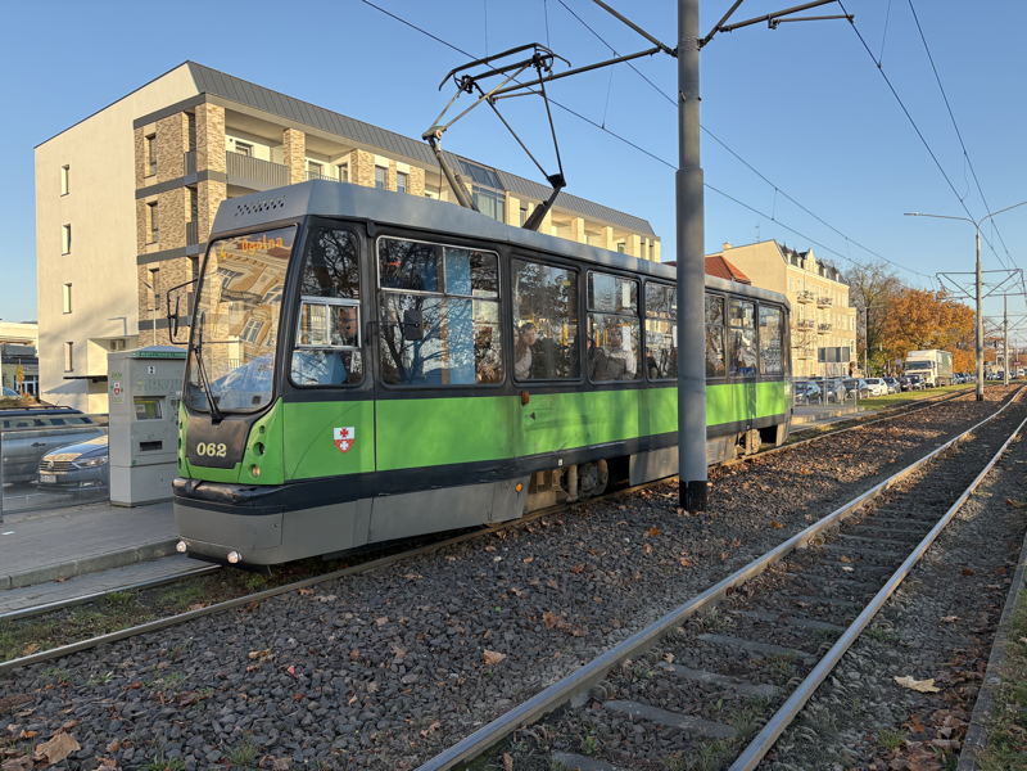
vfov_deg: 53.1
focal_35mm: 26
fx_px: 771
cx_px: 514
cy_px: 386
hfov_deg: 67.3
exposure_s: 1/920
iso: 50
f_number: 1.6
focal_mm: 5.96
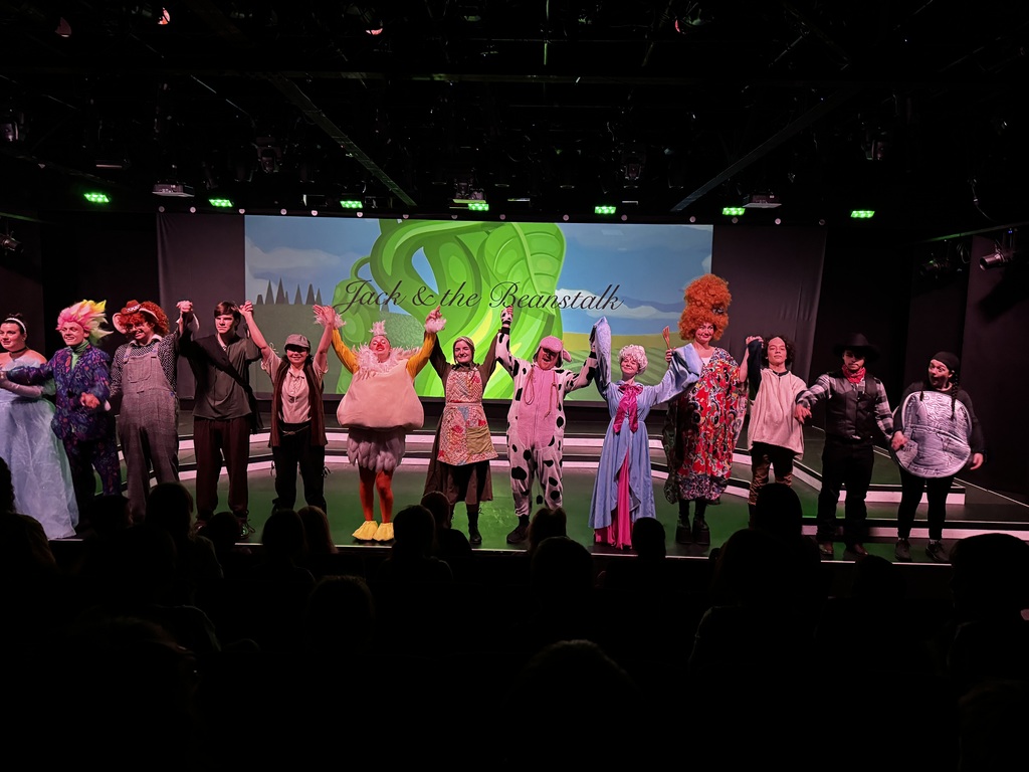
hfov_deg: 71.6
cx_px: 514
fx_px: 713
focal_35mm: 24
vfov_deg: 56.8
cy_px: 386
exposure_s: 1/40
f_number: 1.78
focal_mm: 6.76
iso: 1000
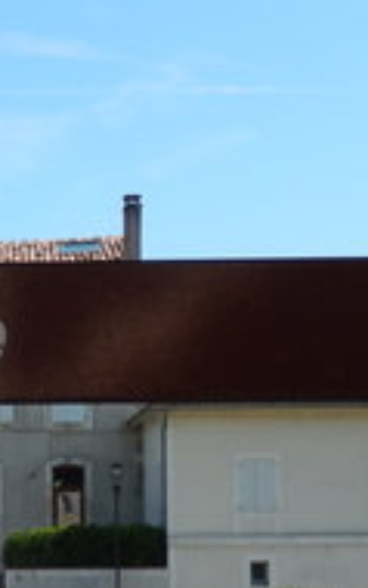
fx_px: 1714
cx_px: -34
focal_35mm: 107
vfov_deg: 19.1
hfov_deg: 12.1
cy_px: 514
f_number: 3.8
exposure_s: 1/800
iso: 125
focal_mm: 5.7
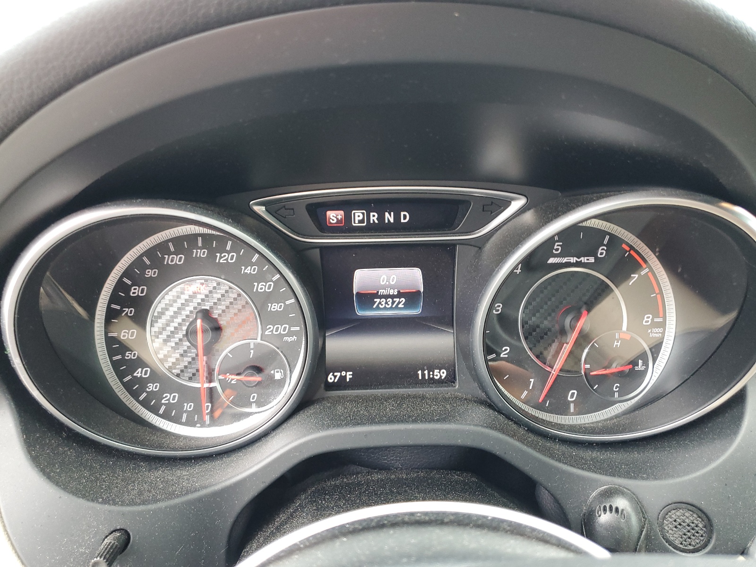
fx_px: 568
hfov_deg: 67.3
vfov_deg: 53.1
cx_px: 378
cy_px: 284
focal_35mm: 26
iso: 129
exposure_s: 1/60.2
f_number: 1.5
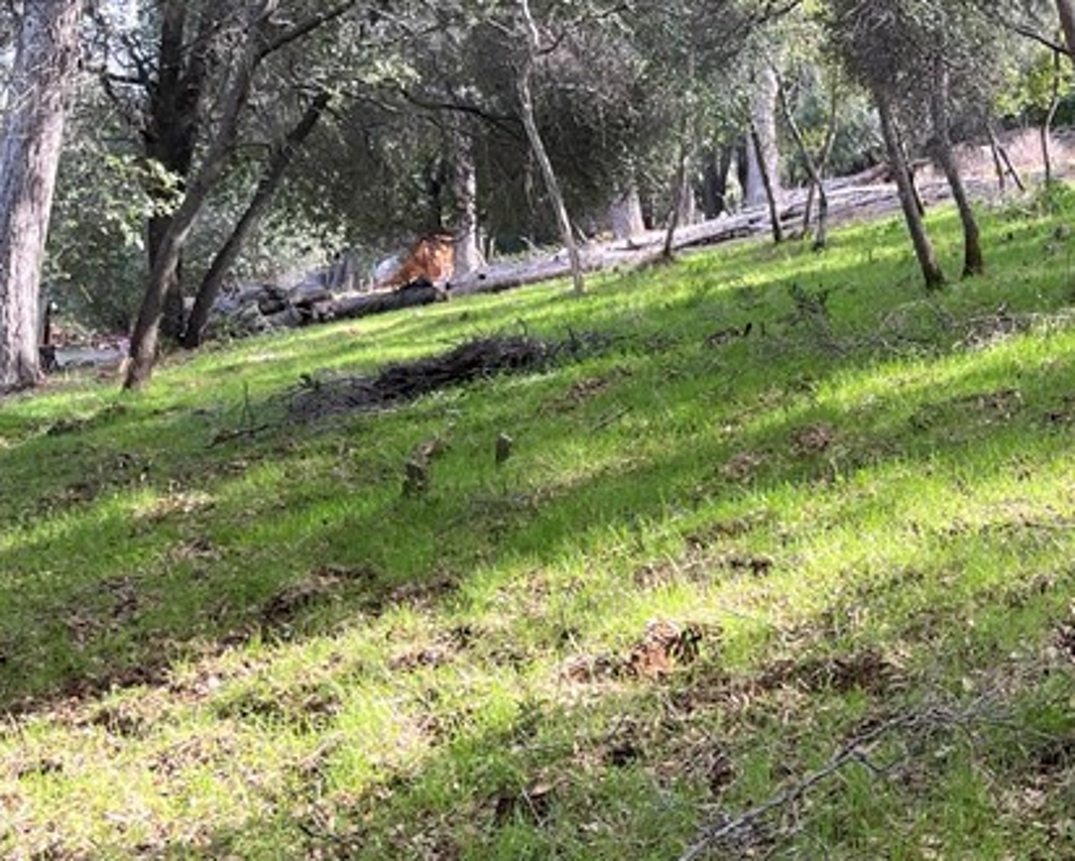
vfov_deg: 24.2
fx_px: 2005
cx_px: 1331
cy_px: 535
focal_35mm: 63
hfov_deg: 26.3
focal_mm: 5.1
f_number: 1.6
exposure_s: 1/175
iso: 40
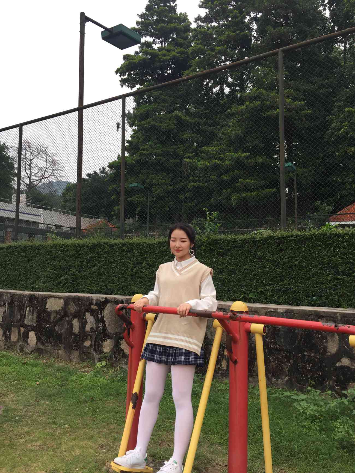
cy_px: 236
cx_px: 178
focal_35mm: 29
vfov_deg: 61.7
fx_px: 396
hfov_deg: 48.2
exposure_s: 1/860
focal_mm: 4.15
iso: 32
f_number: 2.2
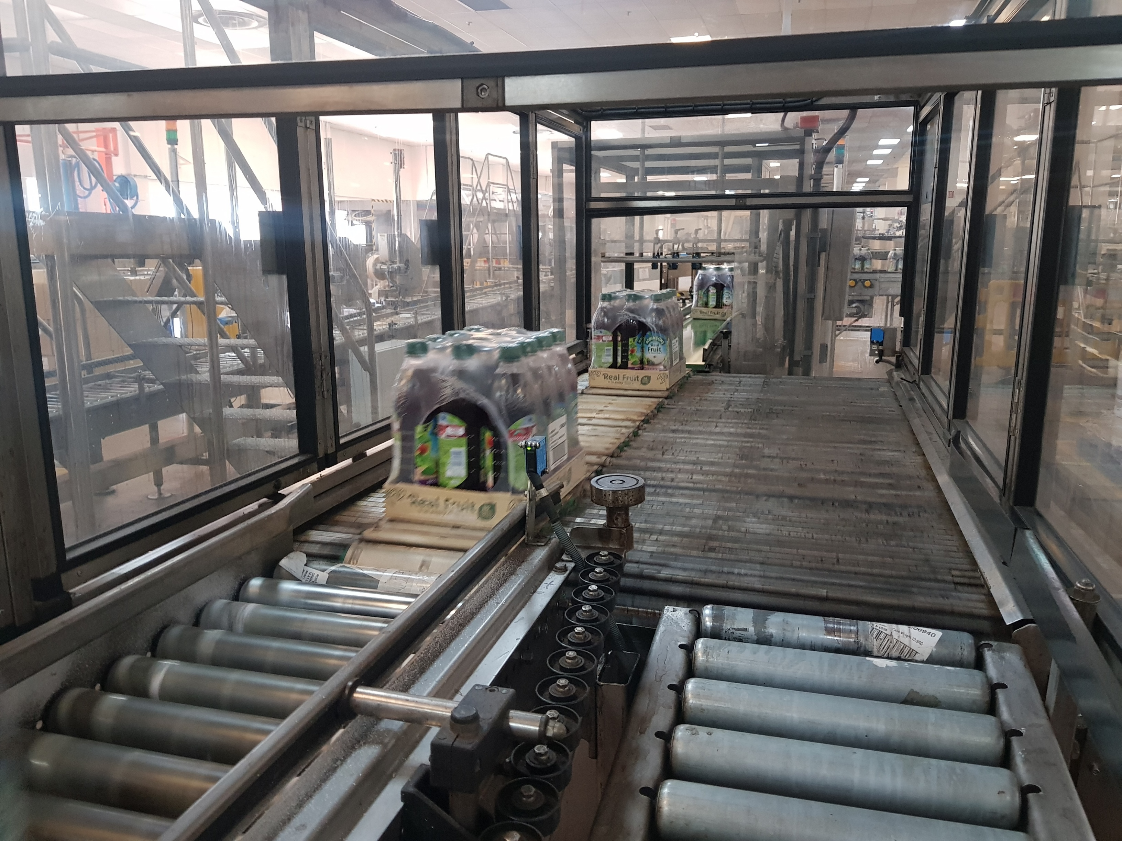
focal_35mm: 26
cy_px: 420
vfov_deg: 53.1
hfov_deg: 67.3
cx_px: 561
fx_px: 843
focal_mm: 4.3
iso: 250
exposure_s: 1/33
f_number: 1.7
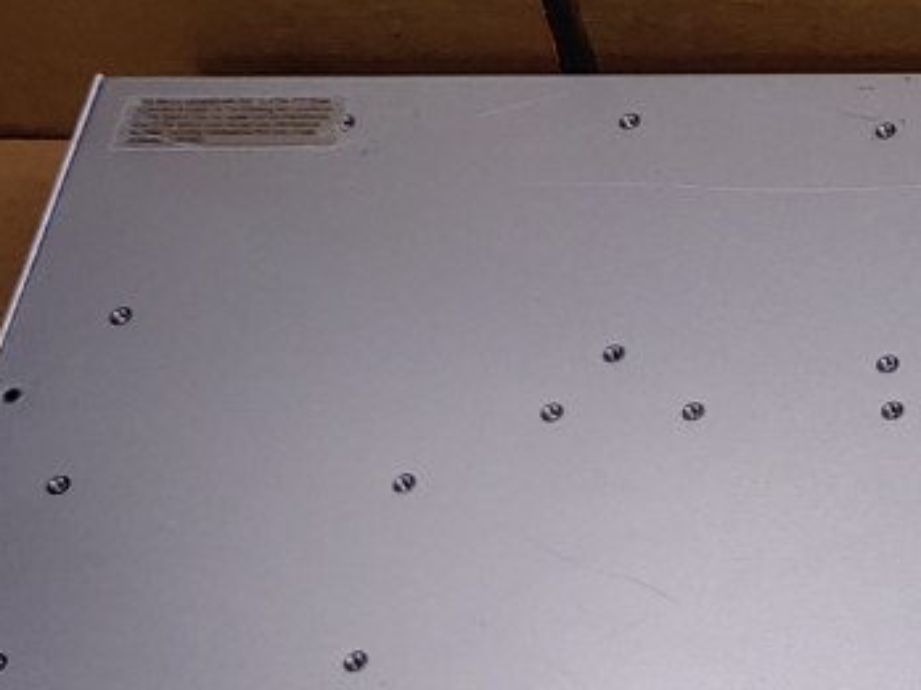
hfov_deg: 15.1
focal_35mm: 116
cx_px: 1556
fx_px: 3086
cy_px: 489
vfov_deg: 12.7
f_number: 1.8
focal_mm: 4.36
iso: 50
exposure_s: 1/301
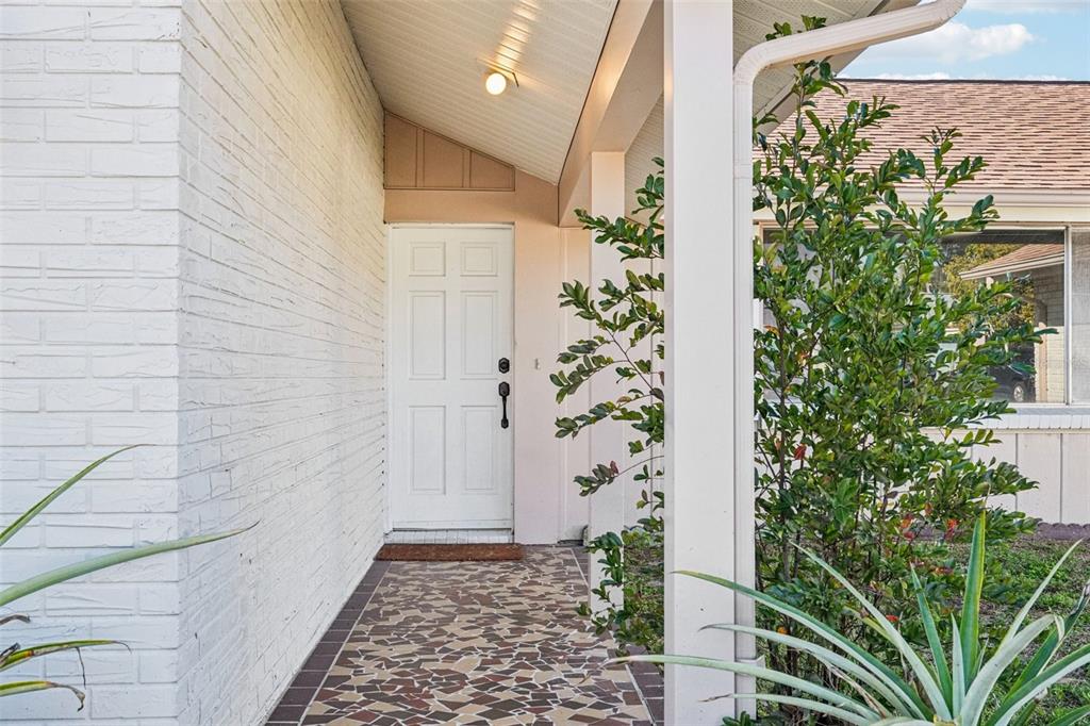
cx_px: 545
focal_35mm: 34
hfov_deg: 55.8
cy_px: 363
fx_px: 1029
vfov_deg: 38.9
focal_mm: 23
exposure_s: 1/400
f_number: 8
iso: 500
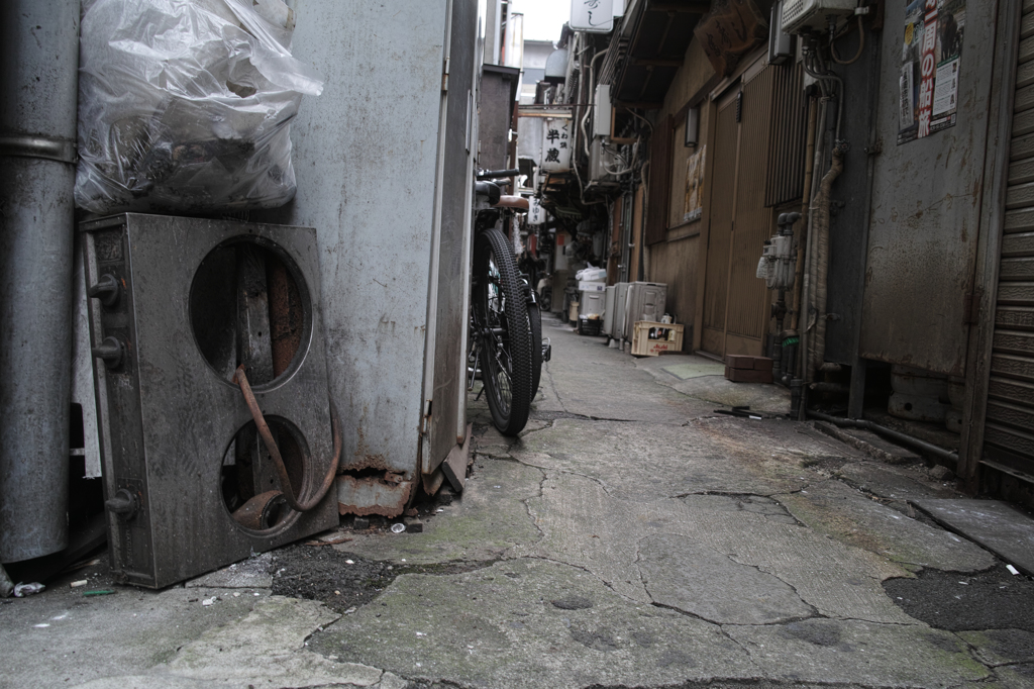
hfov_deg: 65.5
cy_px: 344
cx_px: 517
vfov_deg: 46.4
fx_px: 804
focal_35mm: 28
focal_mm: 19
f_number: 4.5
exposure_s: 1/40
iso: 100
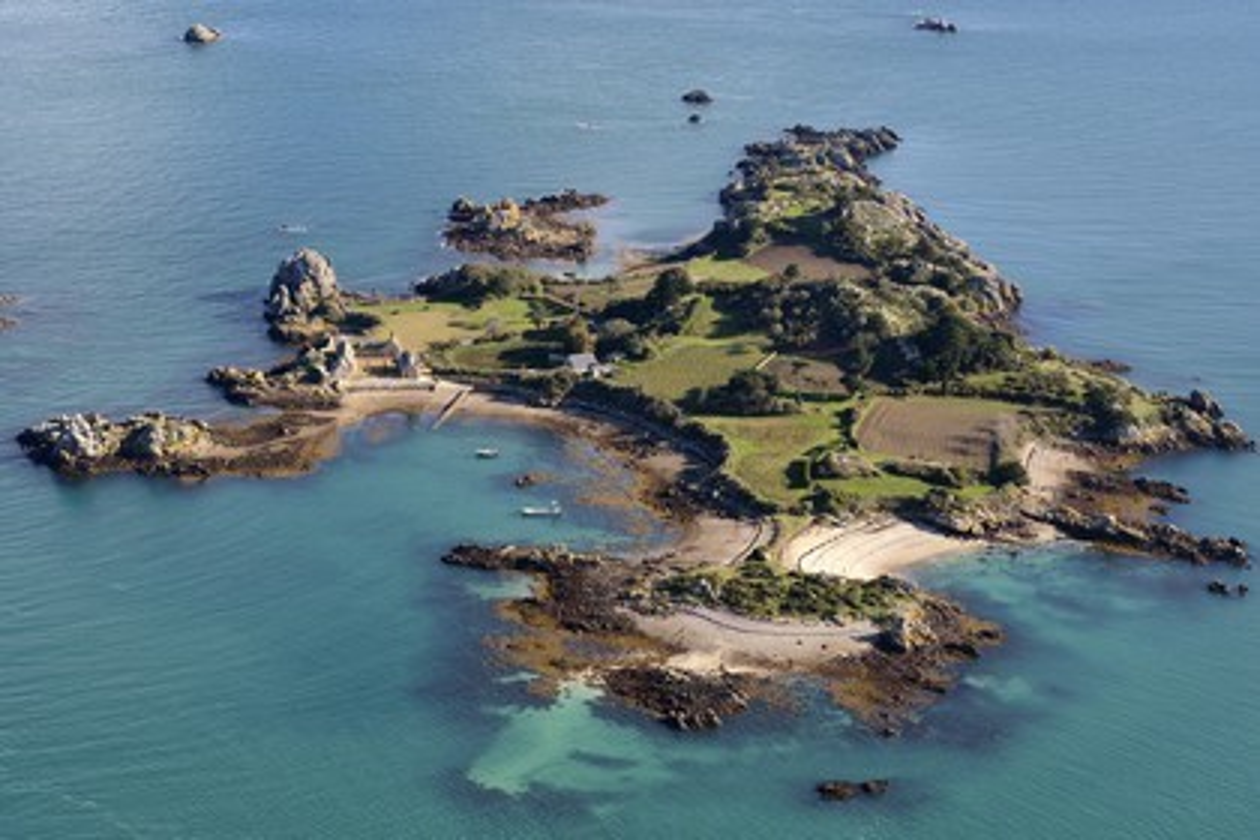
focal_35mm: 70
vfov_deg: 19.5
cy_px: 420
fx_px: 2450
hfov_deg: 28.8
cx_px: 630
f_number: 10
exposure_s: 1/1000
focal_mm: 70
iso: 800
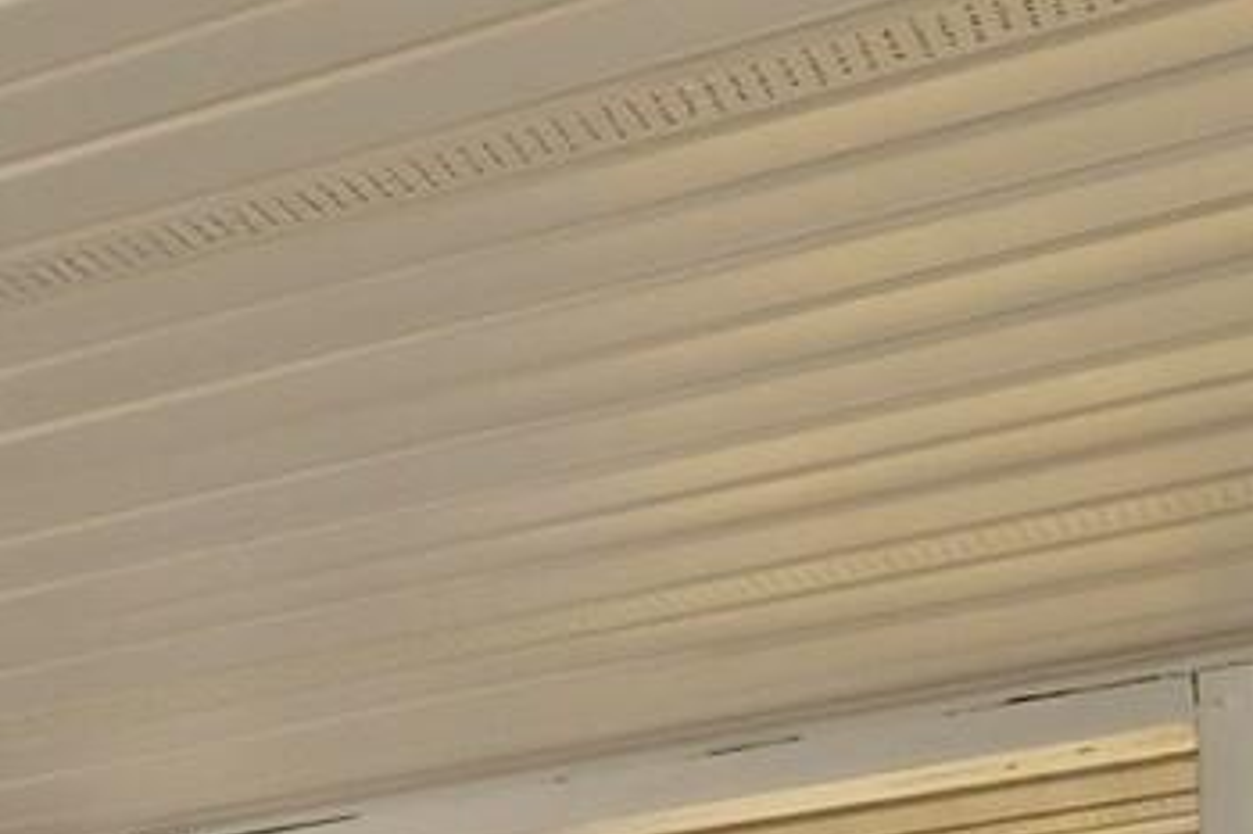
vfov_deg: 11.6
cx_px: -1944
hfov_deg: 13.4
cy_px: 1885
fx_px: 3479
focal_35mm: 100
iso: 160
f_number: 8
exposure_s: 1/640
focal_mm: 14
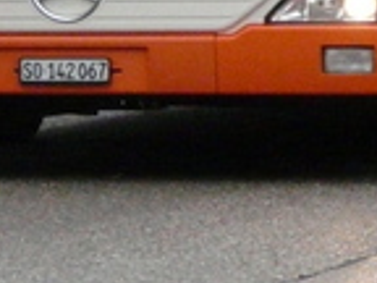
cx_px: 314
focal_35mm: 756
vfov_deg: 2.0
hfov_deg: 2.6
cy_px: -307
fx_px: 8234
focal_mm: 18
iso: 400
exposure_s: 1/250
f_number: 3.6
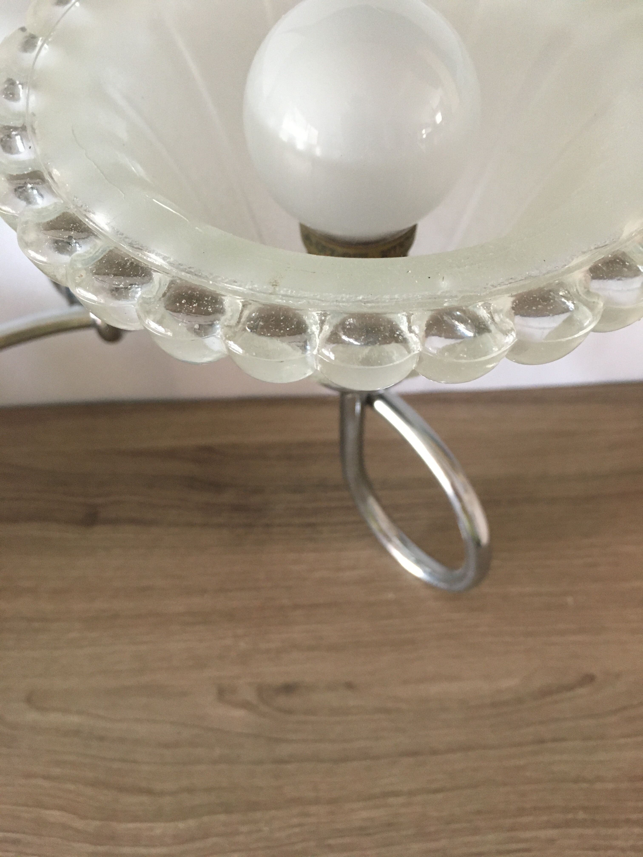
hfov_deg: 48.2
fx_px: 718
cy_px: 428
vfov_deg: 61.7
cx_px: 322
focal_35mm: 29
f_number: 2.2
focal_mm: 4.15
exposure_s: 1/20
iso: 200
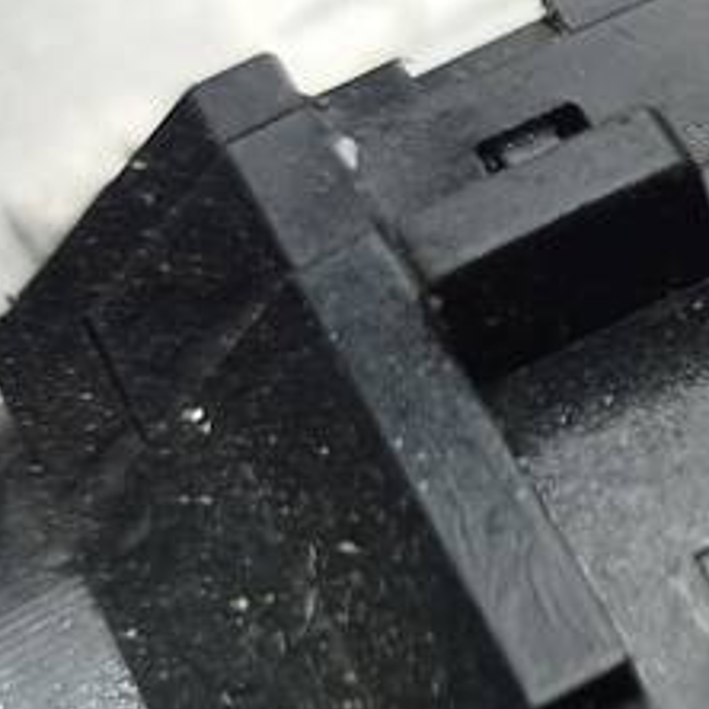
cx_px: 1198
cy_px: 551
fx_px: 2642
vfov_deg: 15.2
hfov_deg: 13.9
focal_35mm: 114
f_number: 1.79
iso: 101
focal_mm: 4.7
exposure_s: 1/201
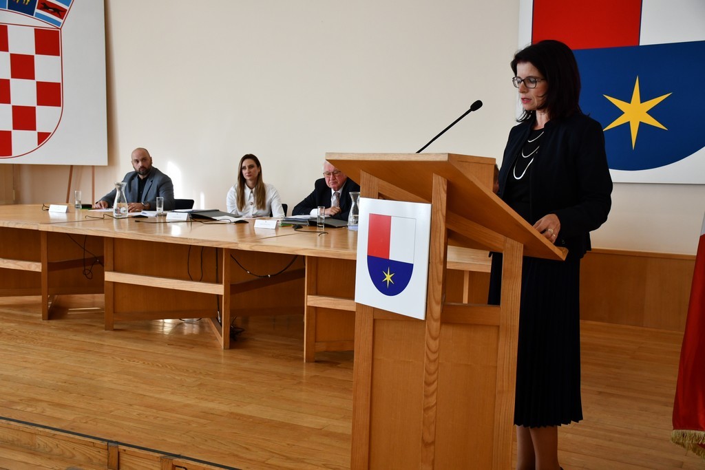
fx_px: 783
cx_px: 352
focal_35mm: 40
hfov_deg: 48.5
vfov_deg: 33.4
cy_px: 235
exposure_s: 1/250
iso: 720
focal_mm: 27
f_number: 4
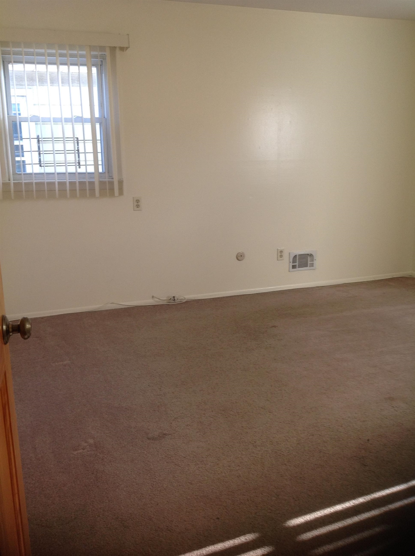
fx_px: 561
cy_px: 278
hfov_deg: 40.6
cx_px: 208
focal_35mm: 35
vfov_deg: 52.7
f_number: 2.4
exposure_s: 1/50
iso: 64
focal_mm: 4.28
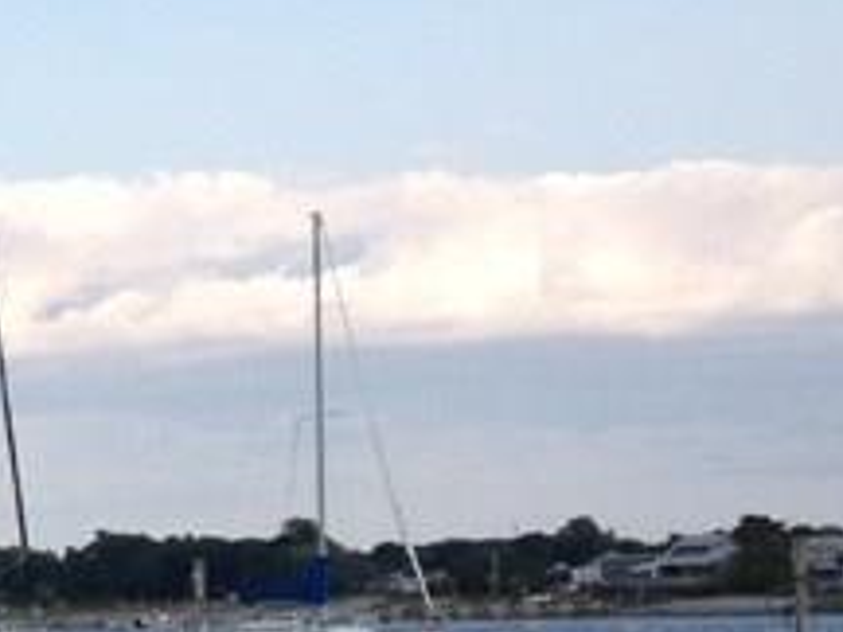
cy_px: 858
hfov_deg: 10.7
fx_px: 4043
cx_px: -952
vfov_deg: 8.8
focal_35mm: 166
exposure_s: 1/890
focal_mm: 4.28
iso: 50
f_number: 2.4
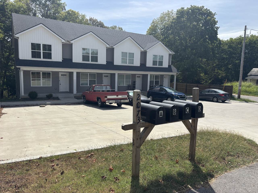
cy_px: 96
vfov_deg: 53.1
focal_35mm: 26
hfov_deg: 67.3
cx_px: 129
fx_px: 194
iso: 50
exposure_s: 1/3937
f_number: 1.6
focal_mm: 5.96
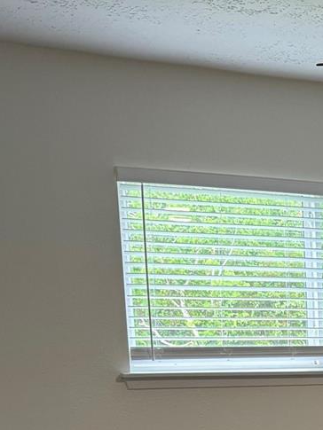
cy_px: 510
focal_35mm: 76
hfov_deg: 17.5
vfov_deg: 23.5
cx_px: 482
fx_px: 945
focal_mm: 6.76
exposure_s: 1/60
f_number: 1.78
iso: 200
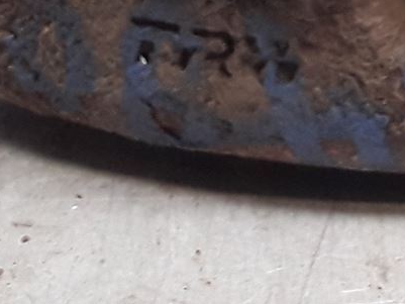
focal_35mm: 143
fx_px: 1674
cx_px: 514
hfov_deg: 13.3
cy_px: -357
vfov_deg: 9.5
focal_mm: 2.91
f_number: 1.9
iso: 100
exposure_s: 1/50
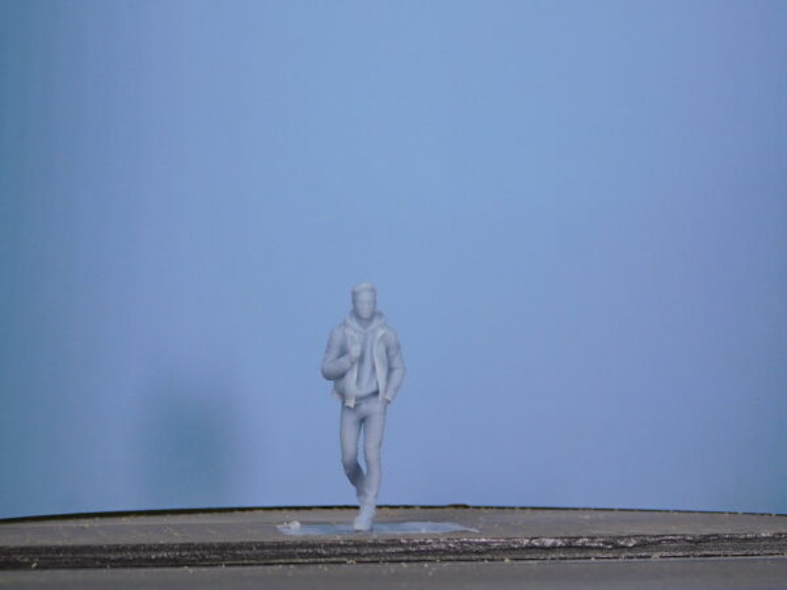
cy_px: 295
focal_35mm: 134
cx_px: 394
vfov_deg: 11.1
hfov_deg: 14.7
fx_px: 3047
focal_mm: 23.7
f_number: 5
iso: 125
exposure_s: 1/50
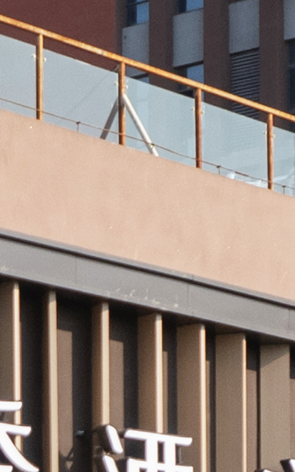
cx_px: -350
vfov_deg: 11.1
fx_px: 2290
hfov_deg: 7.0
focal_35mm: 178
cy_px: 813
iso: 200
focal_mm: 8.38
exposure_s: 1/1600
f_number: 2.8
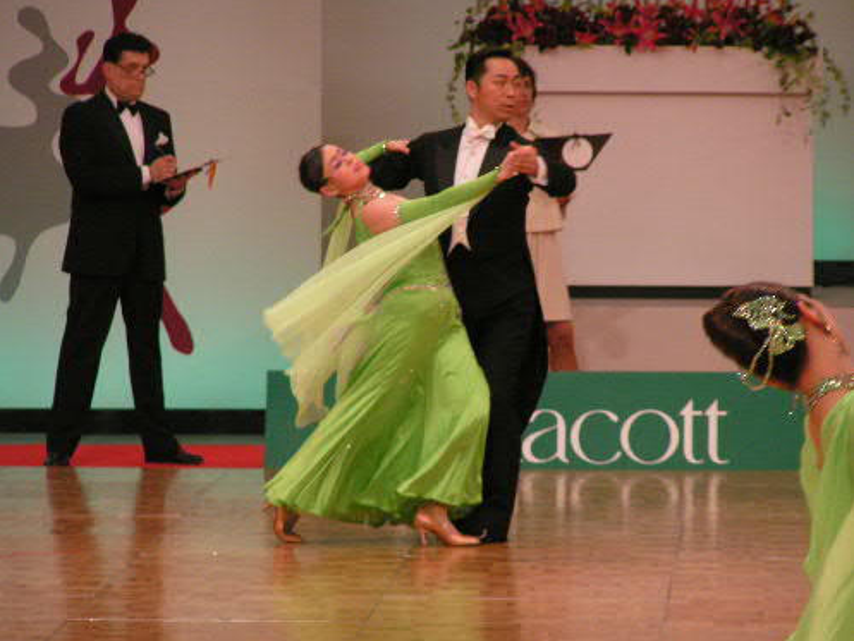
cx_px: 428
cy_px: 320
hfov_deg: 6.3
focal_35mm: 313
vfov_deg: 4.8
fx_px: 7724
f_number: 3.5
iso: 200
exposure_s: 1/125
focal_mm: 47.6
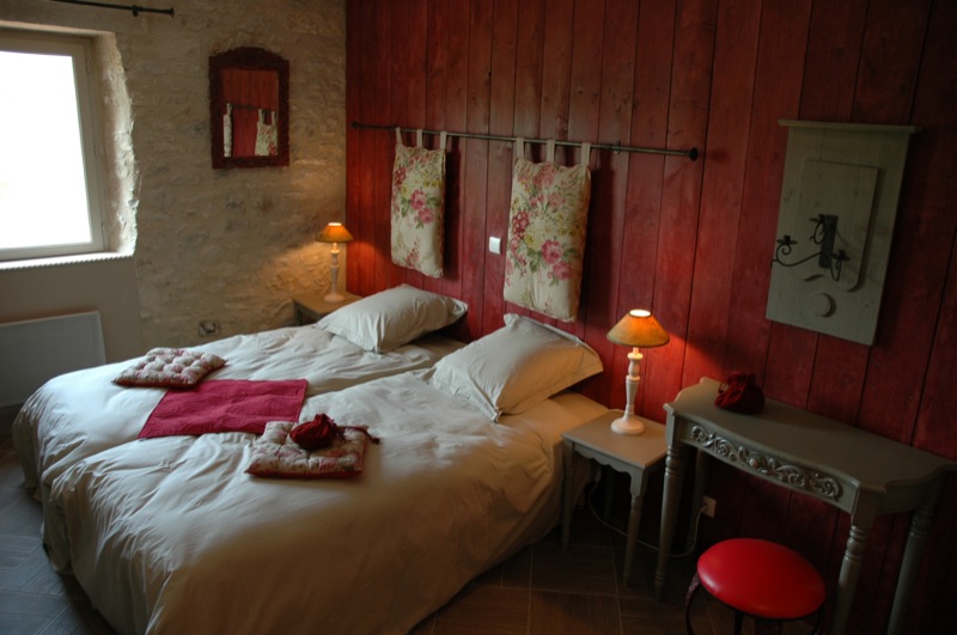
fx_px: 717
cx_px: 478
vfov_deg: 47.8
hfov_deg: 67.5
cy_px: 318
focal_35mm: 27
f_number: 3.5
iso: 200
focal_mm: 18
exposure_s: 1/30
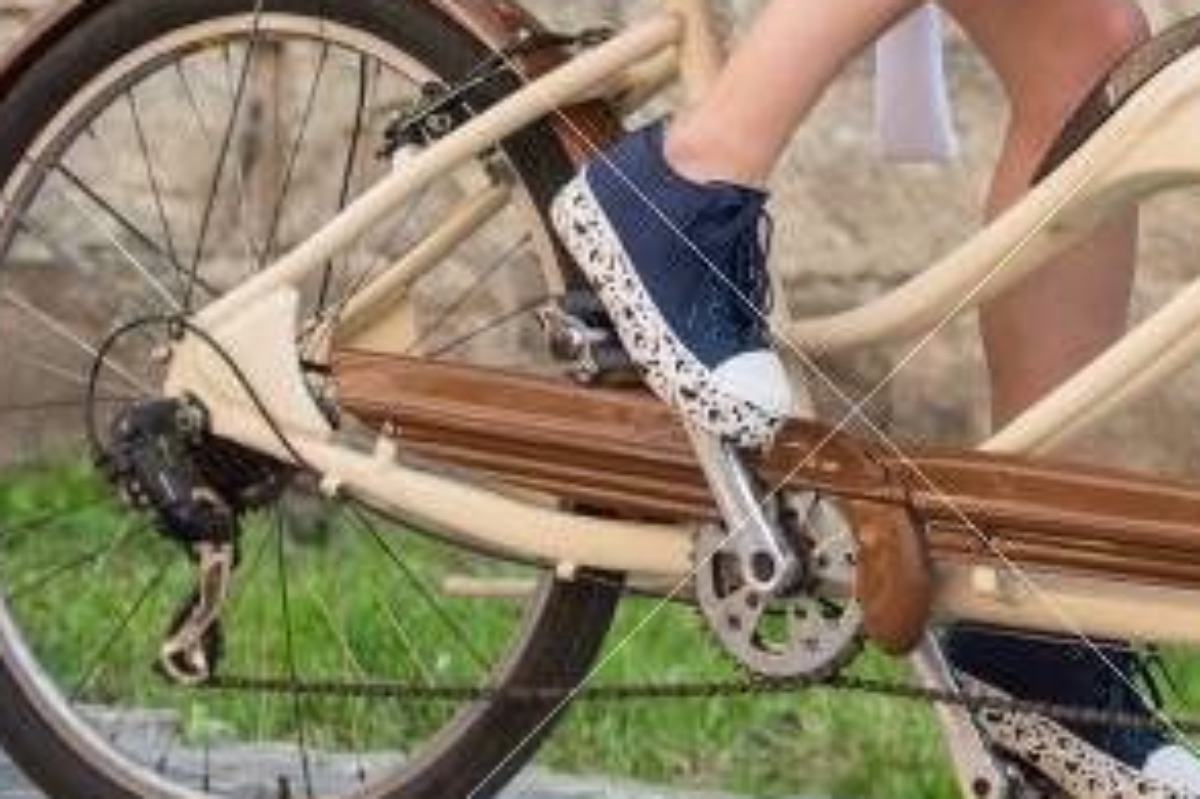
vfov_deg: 6.1
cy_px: -510
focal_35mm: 222
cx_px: 2347
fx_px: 7396
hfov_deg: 8.8
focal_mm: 50
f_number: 2.8
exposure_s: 1/320
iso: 100
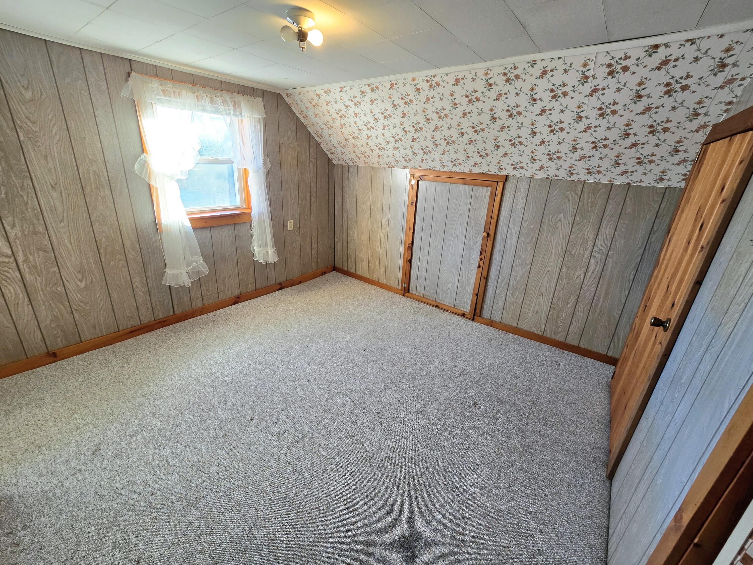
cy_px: 282
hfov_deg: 106.2
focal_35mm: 13
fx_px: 283
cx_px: 376
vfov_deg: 89.9
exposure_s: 1/60.2
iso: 125
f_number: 2.2
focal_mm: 2.2
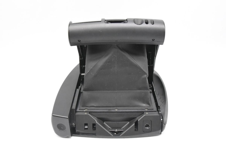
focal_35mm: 34
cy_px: 76
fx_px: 214
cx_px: 113
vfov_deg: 39.0
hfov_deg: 55.7
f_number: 16
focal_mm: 17
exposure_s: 1/60
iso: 3200
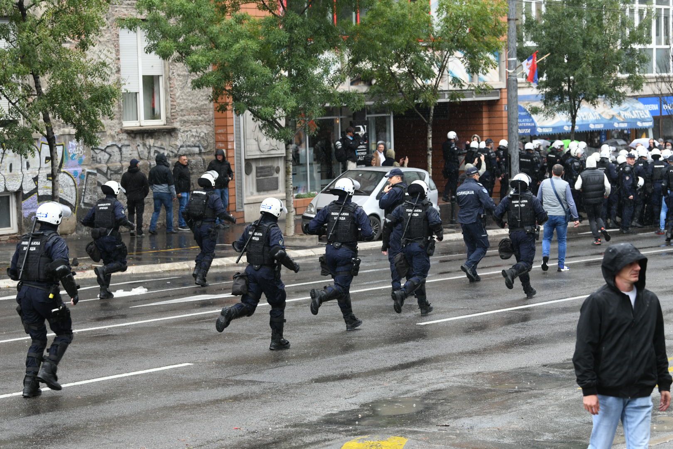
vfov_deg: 13.4
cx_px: 336
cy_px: 224
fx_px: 1907
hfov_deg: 20.0
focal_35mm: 102
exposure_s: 1/400
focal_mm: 102
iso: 1000
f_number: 5.6
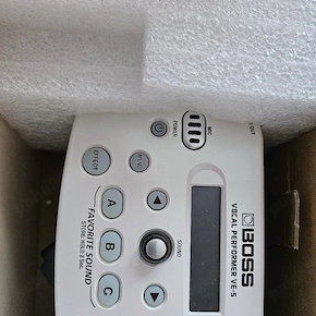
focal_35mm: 28
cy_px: 200
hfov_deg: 57.3
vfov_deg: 56.5
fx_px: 289
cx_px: 156
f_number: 1.8
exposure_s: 1/143
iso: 500
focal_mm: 5.4
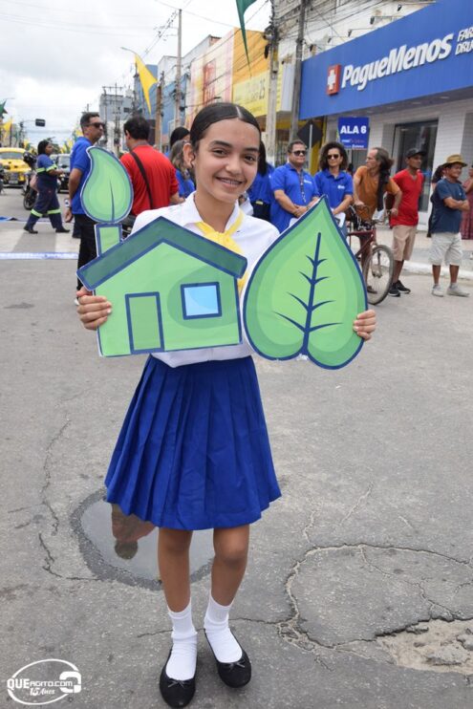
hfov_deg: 35.5
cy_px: 354
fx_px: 739
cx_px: 236
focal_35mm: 38
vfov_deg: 51.3
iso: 200
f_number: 8
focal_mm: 25
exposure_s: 1/250
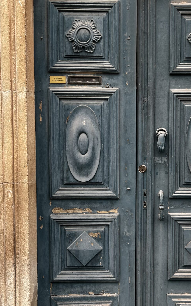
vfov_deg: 44.3
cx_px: 145
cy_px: 138
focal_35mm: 45
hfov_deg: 28.1
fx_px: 375
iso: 40
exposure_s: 1/122
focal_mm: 5.1
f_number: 1.6
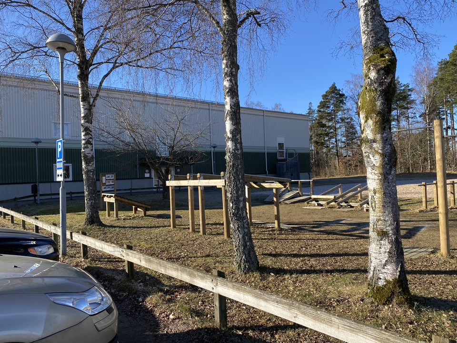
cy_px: 172
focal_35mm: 26
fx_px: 343
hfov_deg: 67.3
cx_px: 228
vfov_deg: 53.1
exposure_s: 1/1429
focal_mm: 4.25
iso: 32
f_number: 1.8
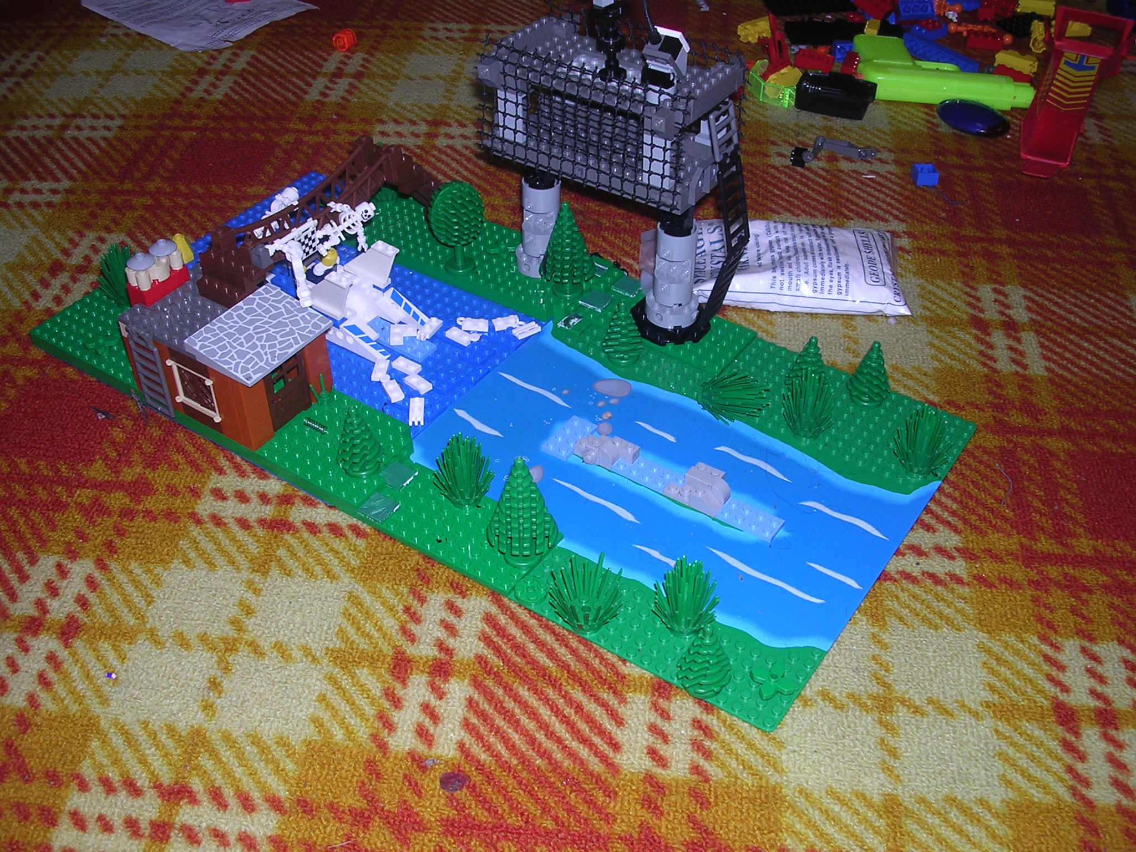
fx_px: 1247
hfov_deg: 49.0
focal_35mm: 38
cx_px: 568
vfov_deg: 37.7
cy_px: 426
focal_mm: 5.8
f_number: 2.8
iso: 100
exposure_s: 1/60.1
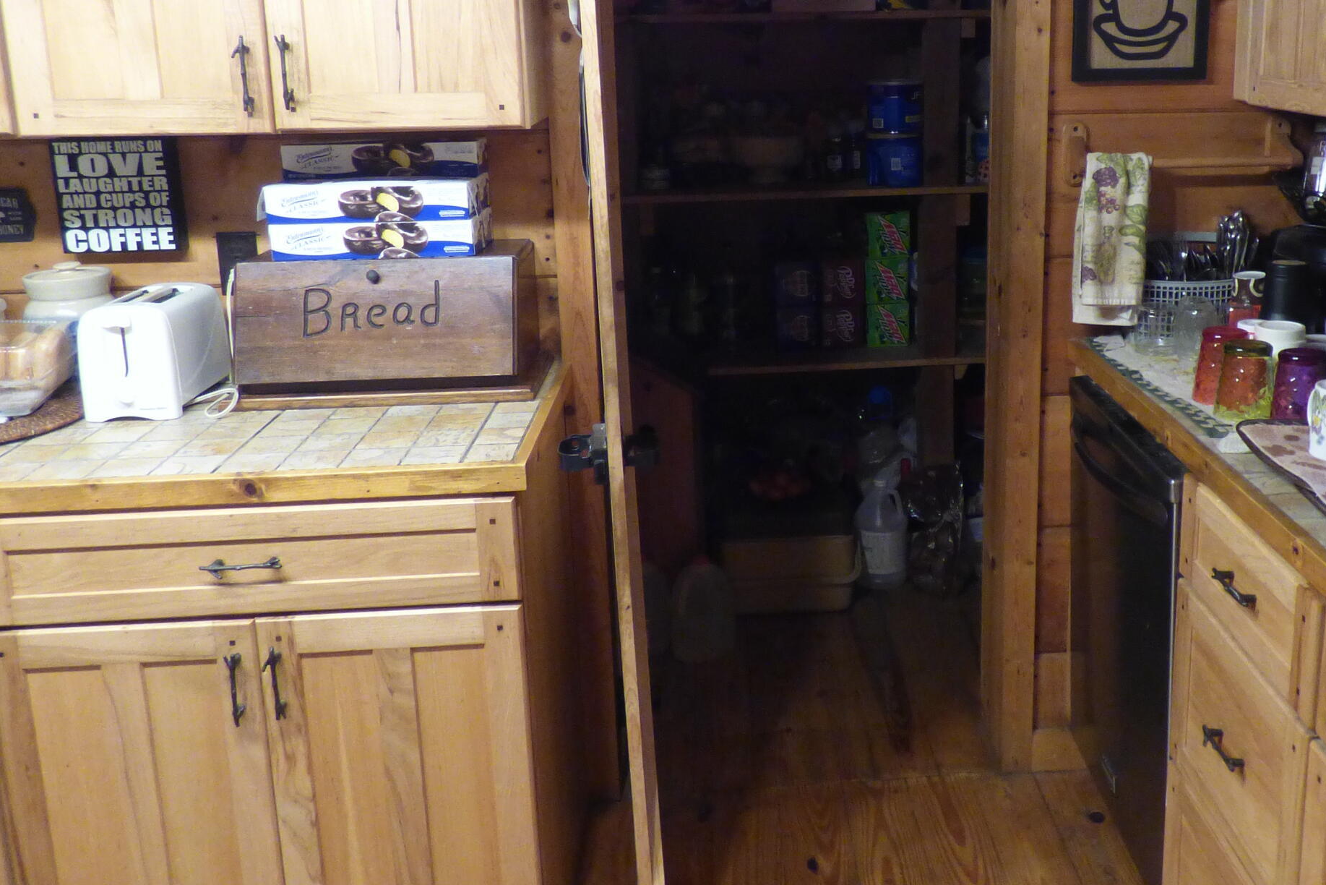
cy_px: 328
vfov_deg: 38.6
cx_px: 852
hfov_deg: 55.0
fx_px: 1252
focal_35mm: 34
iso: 400
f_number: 2.8
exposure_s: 1/15
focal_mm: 3.58
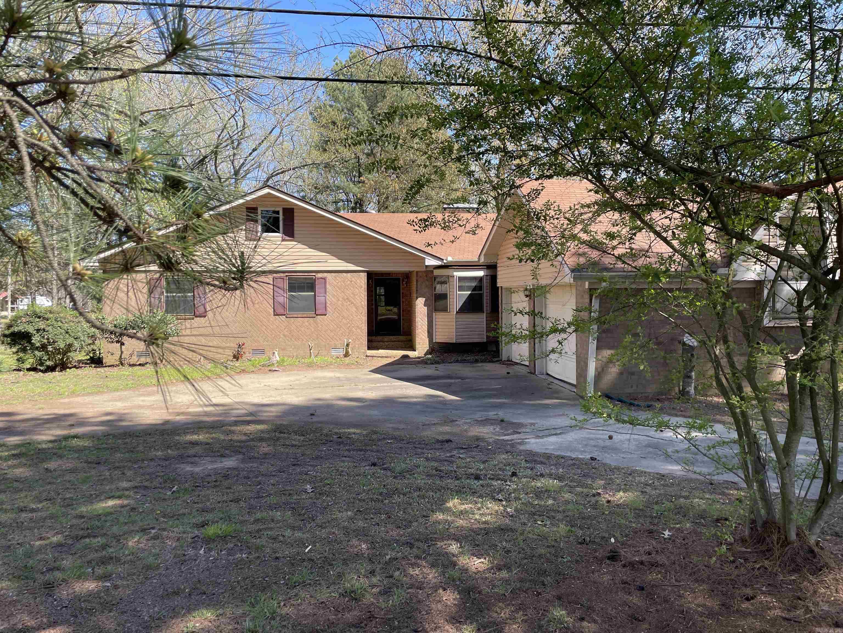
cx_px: 422
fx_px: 633
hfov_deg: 67.3
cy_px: 316
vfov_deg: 53.1
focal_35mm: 26
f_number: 1.6
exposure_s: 1/842
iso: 32
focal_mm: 4.2
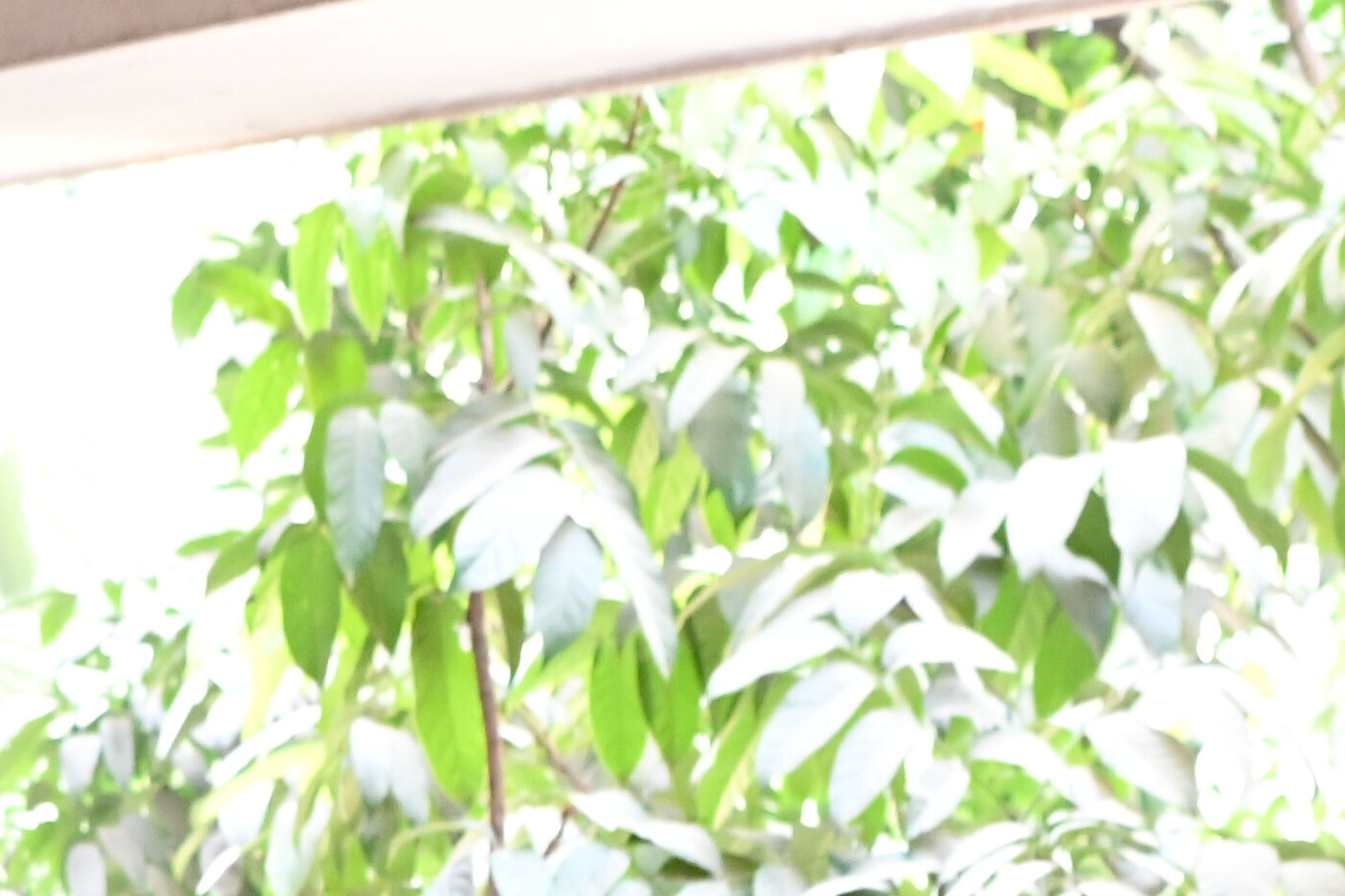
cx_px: -778
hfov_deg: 9.6
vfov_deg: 6.3
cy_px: 2258
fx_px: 7771
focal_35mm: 208
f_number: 4
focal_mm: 35
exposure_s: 1/30
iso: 800
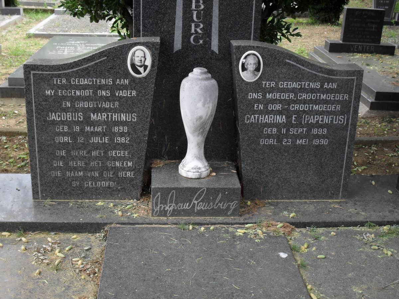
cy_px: 150
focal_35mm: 49
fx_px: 565
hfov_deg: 38.9
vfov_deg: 29.7
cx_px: 200
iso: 100
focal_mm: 8.7
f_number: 3.9
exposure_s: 1/45
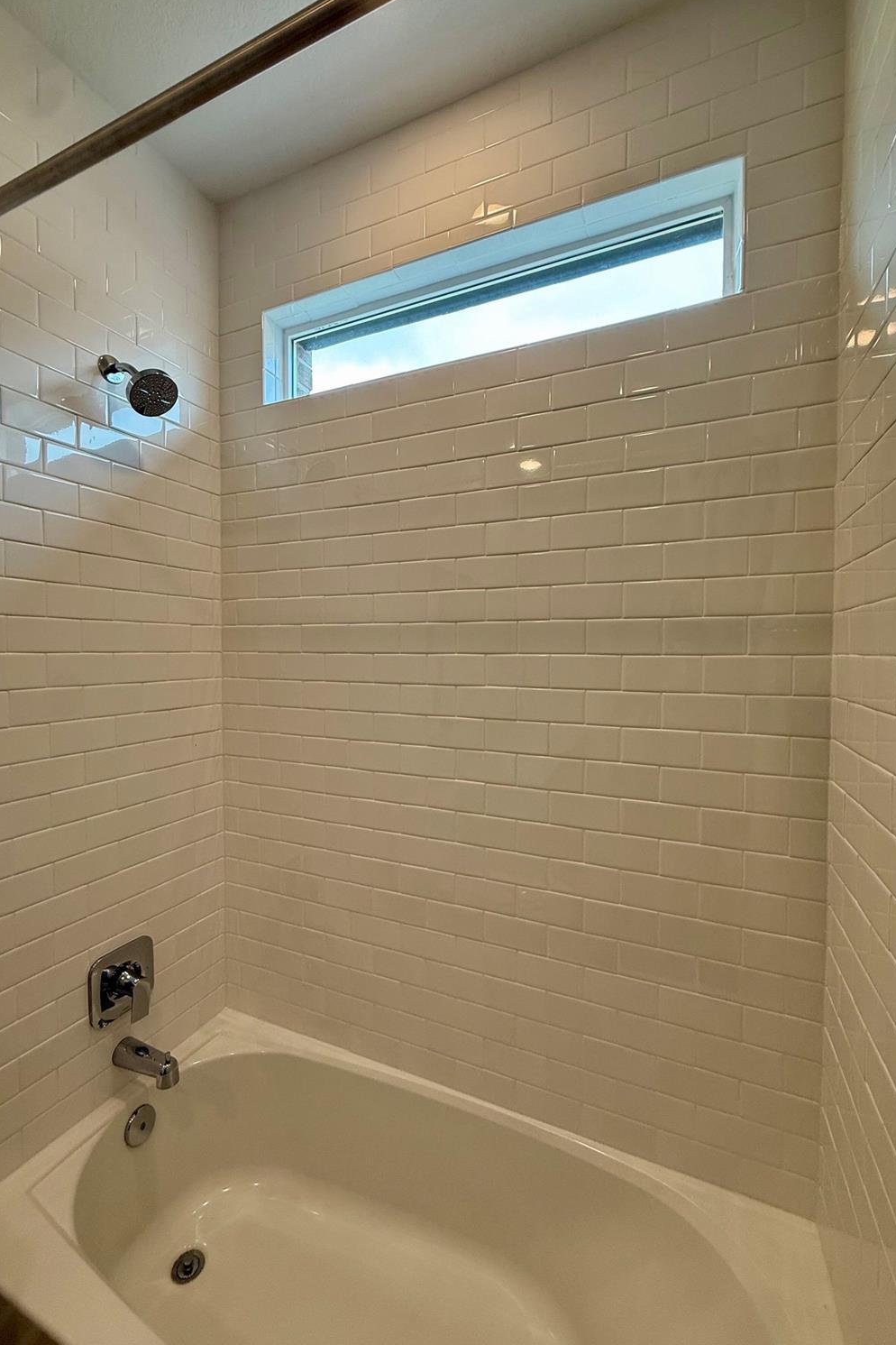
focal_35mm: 15
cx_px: 431
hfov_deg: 77.3
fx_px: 560
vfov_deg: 100.4
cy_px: 674
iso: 100
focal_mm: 2.22
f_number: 2.2
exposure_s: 1/120
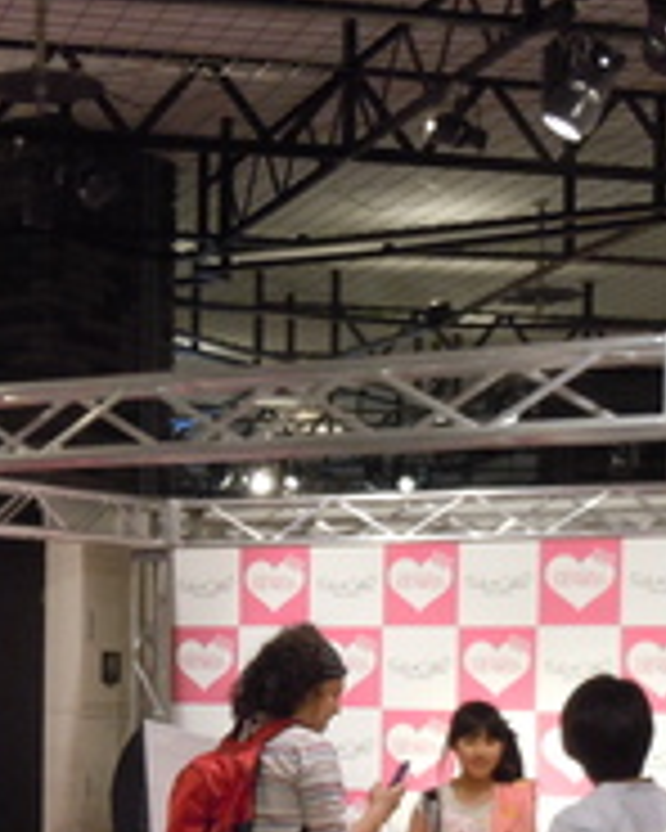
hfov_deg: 17.5
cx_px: 104
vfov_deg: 21.3
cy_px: 798
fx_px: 2144
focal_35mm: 87
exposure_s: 1/40
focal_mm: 5.9
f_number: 4
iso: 400
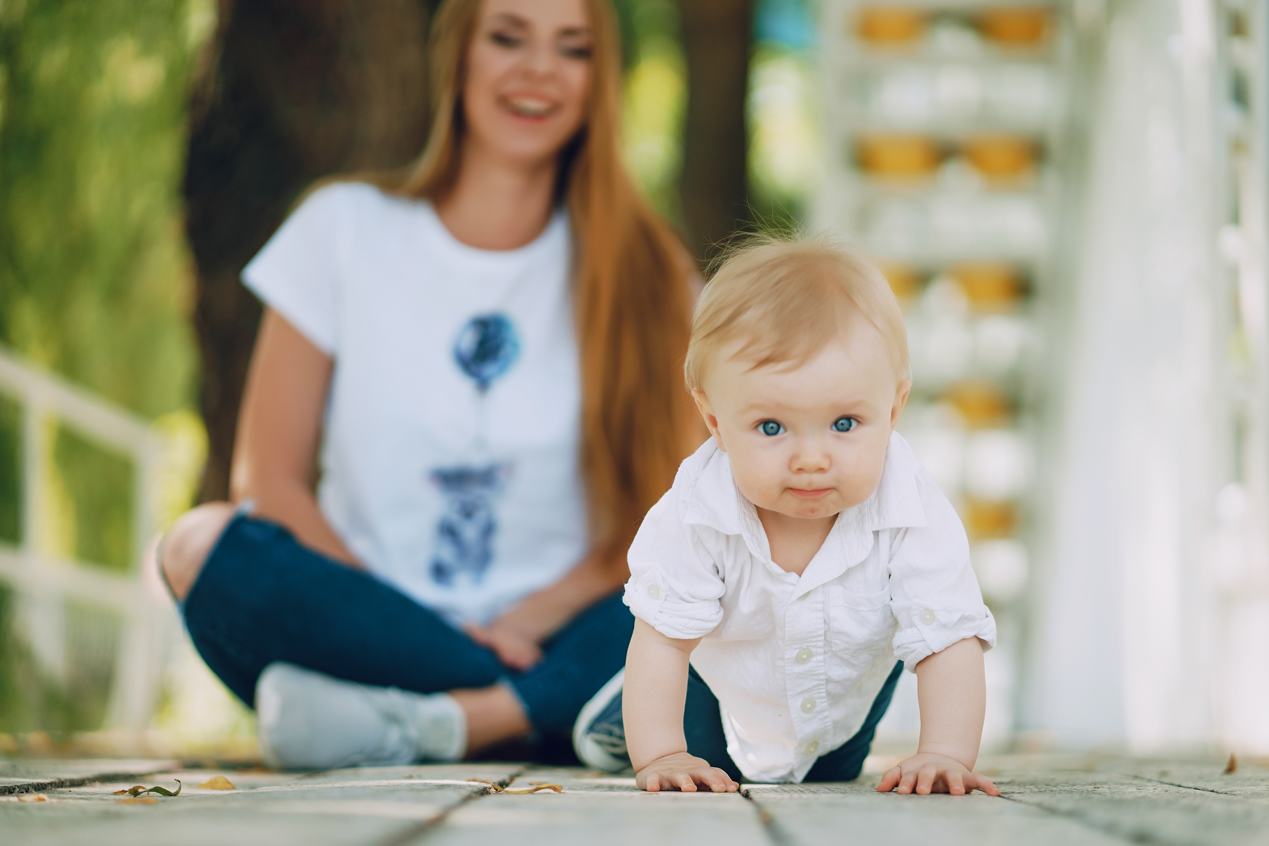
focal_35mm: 85
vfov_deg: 16.1
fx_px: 2996
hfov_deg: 23.9
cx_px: 634
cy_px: 423
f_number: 2
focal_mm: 85
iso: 320
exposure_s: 1/2000
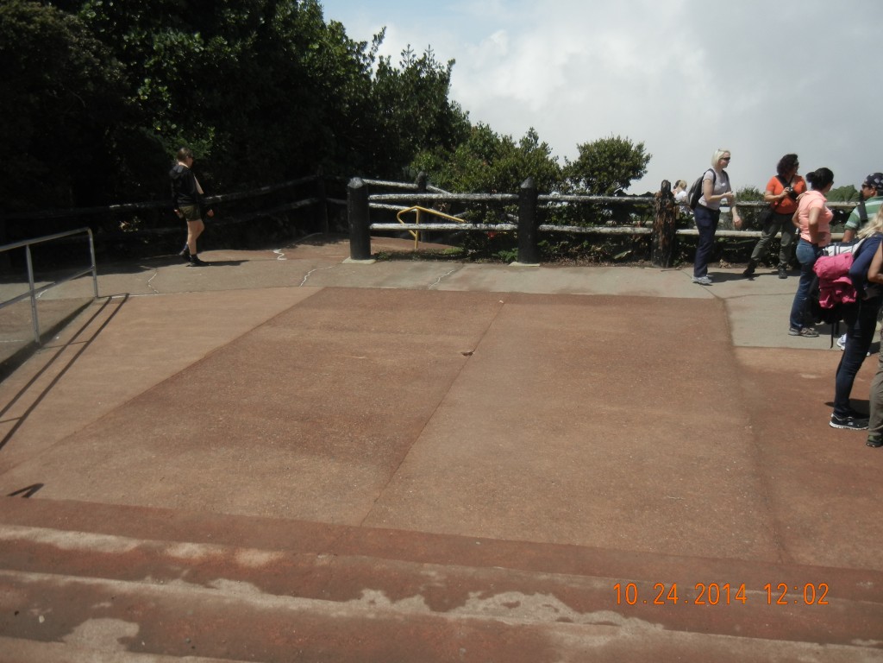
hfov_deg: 54.0
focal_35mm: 34
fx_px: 867
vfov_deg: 41.8
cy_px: 332
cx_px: 442
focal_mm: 6.2
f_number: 7.2
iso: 160
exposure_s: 1/645
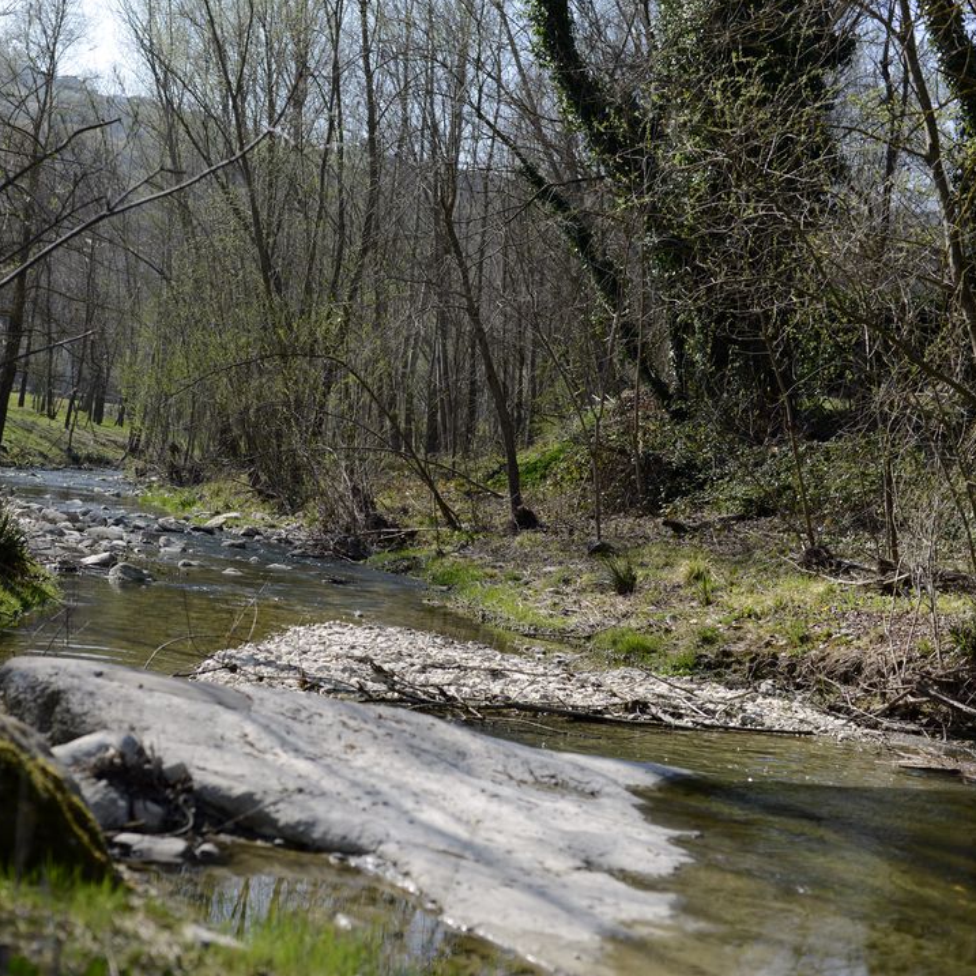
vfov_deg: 26.9
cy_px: 487
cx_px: 313
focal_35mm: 64
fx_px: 2042
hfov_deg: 26.7
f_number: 4
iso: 100
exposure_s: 1/1000
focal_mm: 50
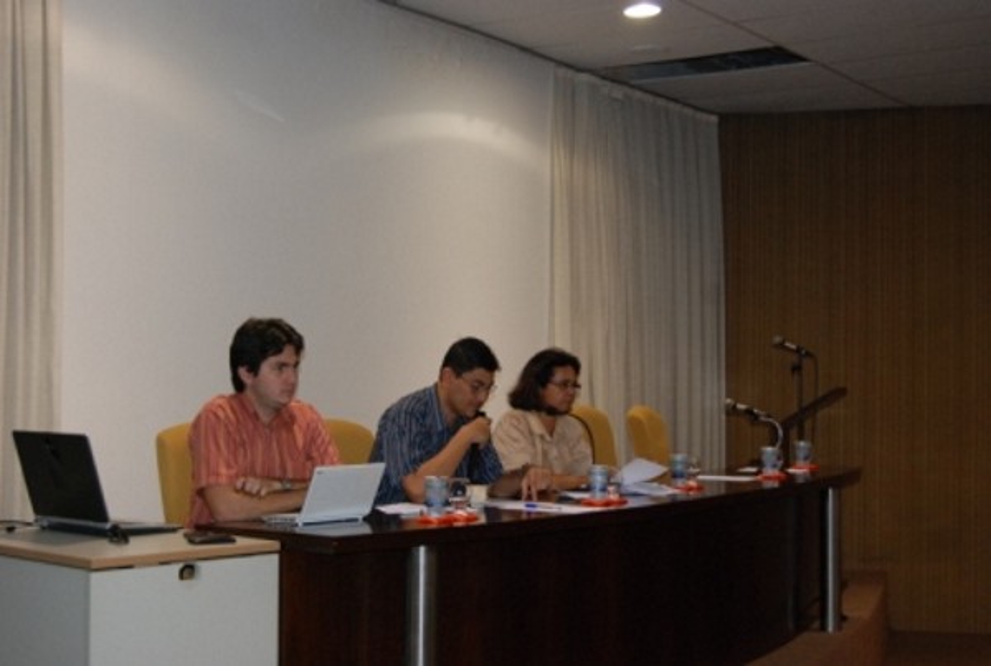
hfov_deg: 35.0
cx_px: 496
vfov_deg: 23.9
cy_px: 333
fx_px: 1573
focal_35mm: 57
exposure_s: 1/60
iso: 800
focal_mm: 38
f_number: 4.8
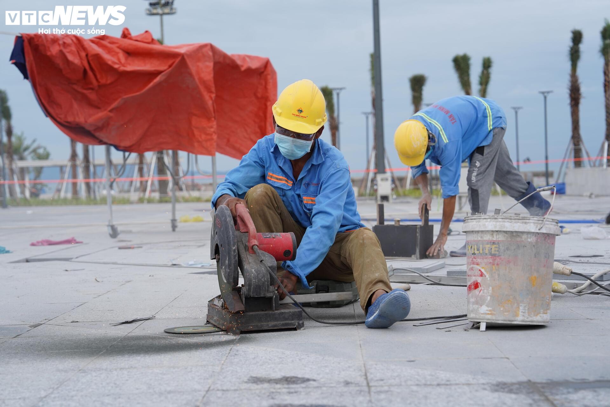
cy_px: 204
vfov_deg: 19.5
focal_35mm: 70
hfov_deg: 28.8
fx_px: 1186
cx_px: 305
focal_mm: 70
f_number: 4.5
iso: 250
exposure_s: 1/1250
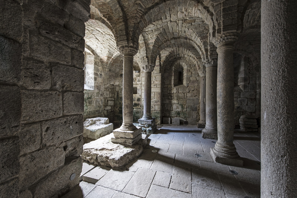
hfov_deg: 104.2
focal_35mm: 14
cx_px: 148
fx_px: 116
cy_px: 99
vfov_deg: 81.3
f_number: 8
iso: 100
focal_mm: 14
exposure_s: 10
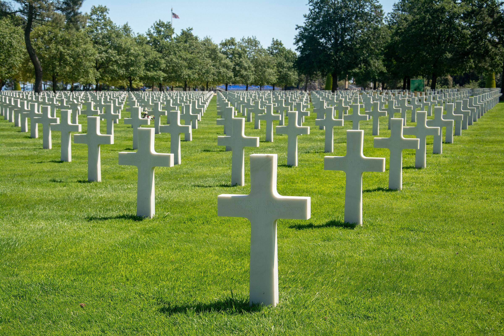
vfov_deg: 21.6
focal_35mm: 63
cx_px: 252
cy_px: 168
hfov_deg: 31.9
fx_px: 882
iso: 200
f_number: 7.1
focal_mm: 42
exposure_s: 1/200
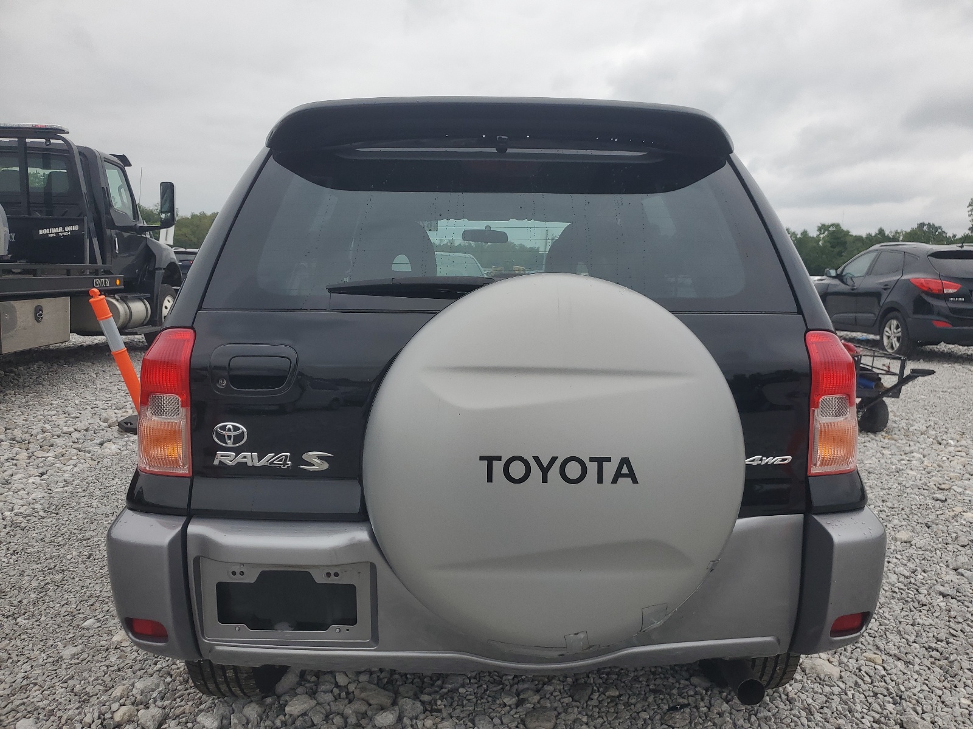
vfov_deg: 53.1
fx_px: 731
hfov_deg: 67.3
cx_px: 486
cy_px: 364
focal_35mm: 26
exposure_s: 1/1250
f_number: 1.5
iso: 50
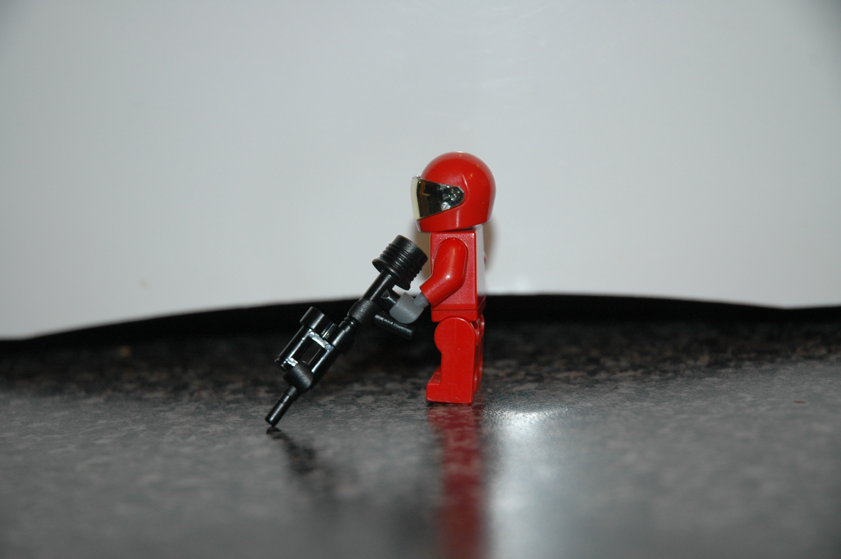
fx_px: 2451
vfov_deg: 13.0
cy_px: 280
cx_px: 420
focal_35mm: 105
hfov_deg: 19.5
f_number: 4.5
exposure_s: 1/60
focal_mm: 70
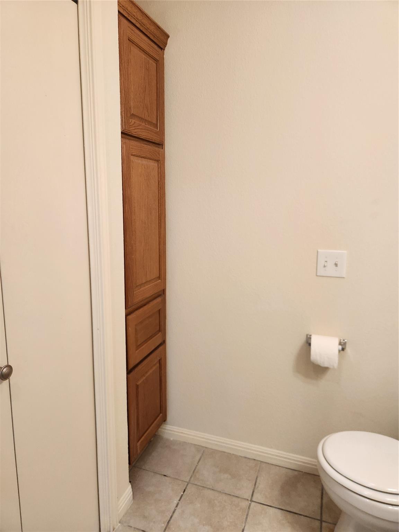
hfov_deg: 58.9
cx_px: 200
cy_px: 266
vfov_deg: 73.9
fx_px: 353
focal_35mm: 23
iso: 200
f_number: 1.8
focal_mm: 5.4
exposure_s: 1/120
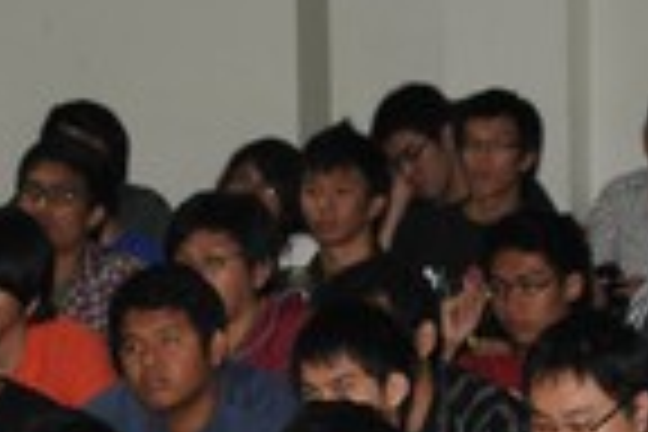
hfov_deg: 5.7
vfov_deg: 3.8
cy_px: 684
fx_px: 6551
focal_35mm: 364
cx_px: 153
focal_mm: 70
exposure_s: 1/60
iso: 200
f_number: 4.5
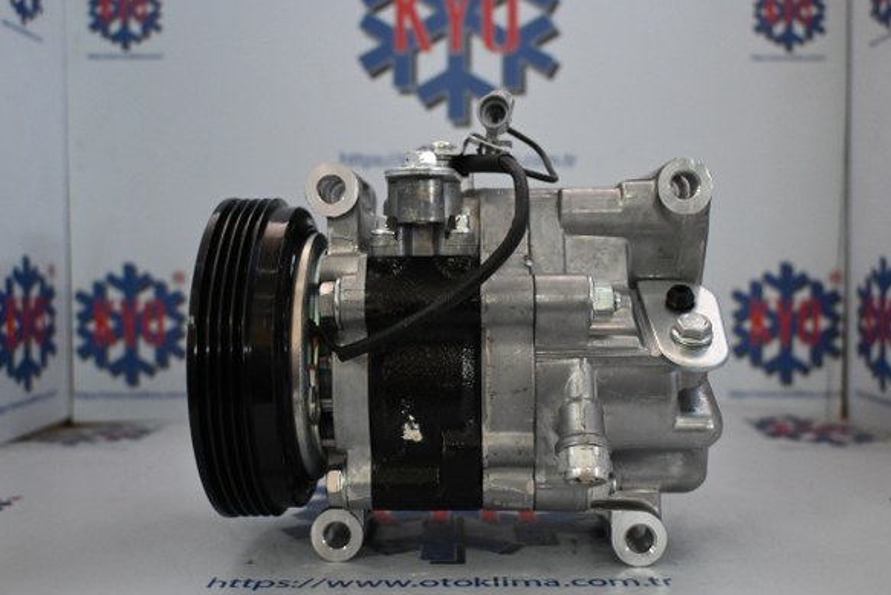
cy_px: 292
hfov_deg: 53.7
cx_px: 446
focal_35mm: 36
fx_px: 879
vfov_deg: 37.4
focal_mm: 23
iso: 3600
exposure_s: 1/60
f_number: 4.2
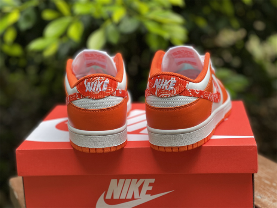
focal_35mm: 64
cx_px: 138
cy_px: 104
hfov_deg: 30.3
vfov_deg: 22.9
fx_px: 512
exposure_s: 1/121
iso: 50
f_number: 2.2
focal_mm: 7.5
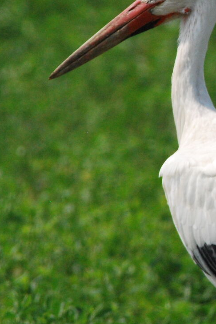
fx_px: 22249
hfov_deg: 0.6
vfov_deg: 0.8
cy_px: 146
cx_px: 302
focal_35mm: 2470
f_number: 8
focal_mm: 500
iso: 800
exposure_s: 1/4000
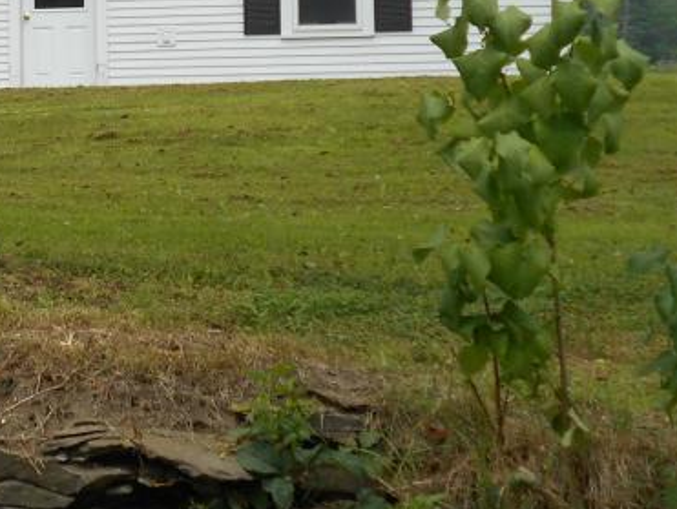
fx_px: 1997
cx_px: -142
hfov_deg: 18.2
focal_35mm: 102
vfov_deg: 14.4
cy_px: 78
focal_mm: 6.7
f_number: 3.9
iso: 80
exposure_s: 1/200
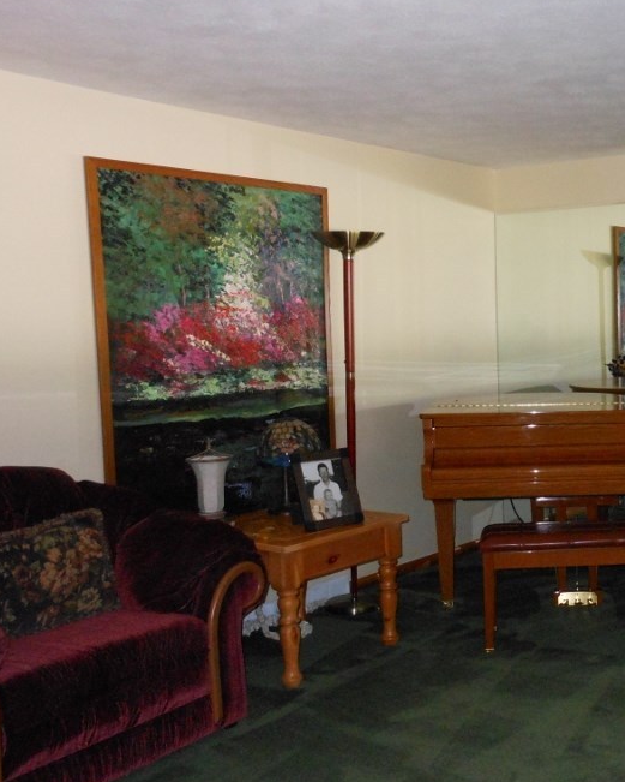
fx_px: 994
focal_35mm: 43
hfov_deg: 32.7
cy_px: 410
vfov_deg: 42.9
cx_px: 588
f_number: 3.7
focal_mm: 5
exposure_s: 1/25
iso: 500
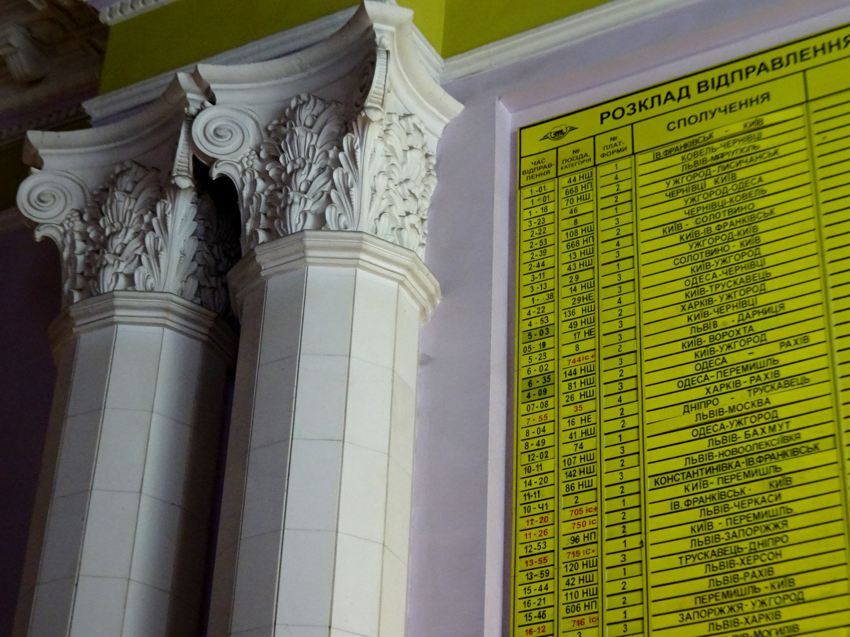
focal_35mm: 68
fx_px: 1670
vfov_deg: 21.6
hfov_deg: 28.6
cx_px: 425
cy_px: 318
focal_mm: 11.66
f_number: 4.5
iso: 800
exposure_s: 1/10
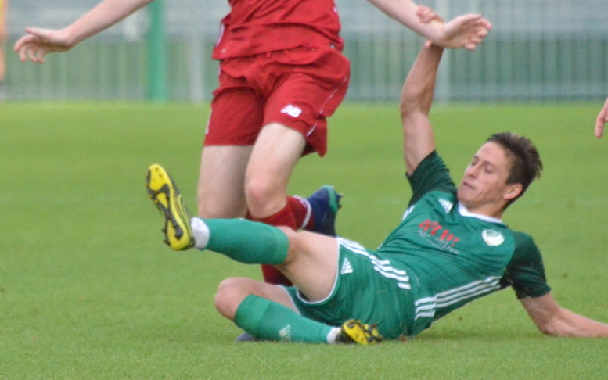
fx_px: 11718
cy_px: 85
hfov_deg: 3.0
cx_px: 231
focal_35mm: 707
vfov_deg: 1.9
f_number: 6.3
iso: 6400
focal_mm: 300
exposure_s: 1/4000
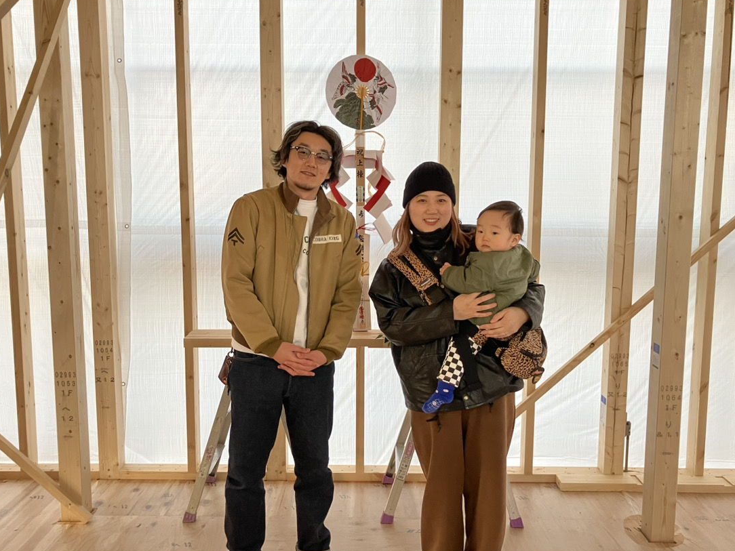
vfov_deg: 45.4
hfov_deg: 58.4
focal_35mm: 31
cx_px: 366
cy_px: 274
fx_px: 658
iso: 100
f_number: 1.8
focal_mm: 3.99
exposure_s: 1/60
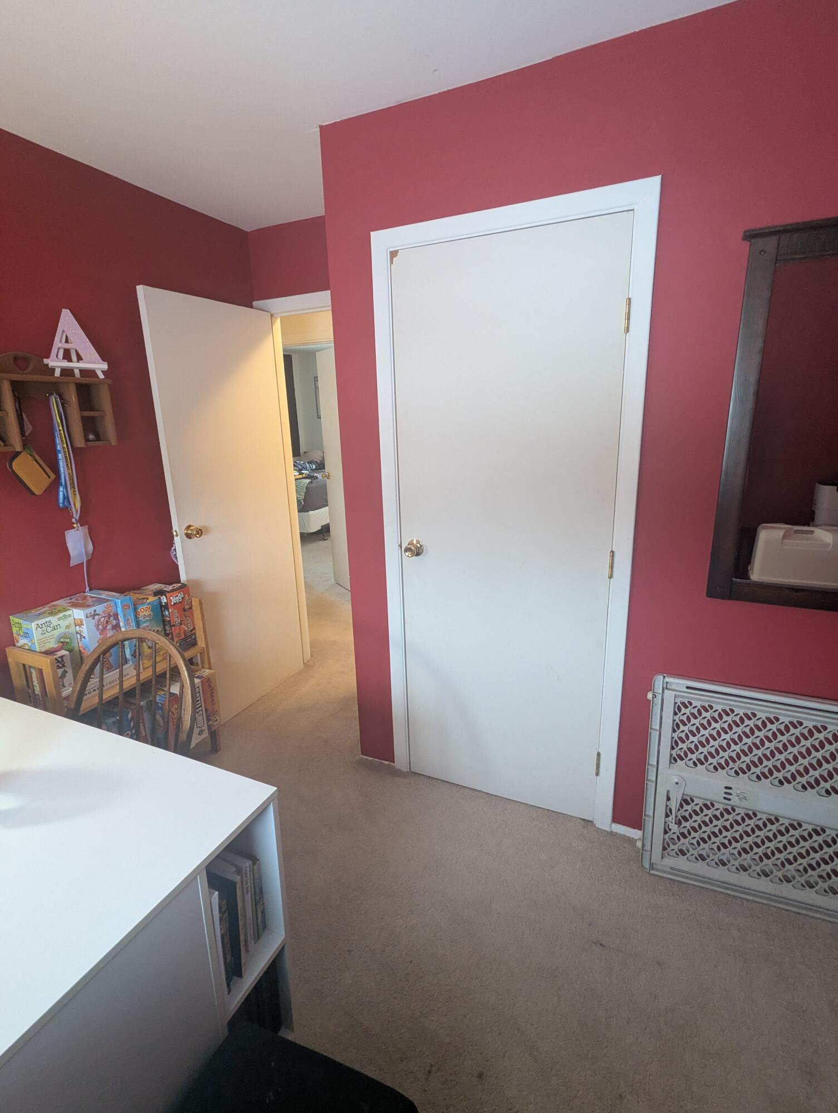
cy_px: 556
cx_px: 419
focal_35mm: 16
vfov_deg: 94.4
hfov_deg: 78.2
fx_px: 515
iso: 224
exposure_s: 1/23.8
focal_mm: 2.35
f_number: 2.2
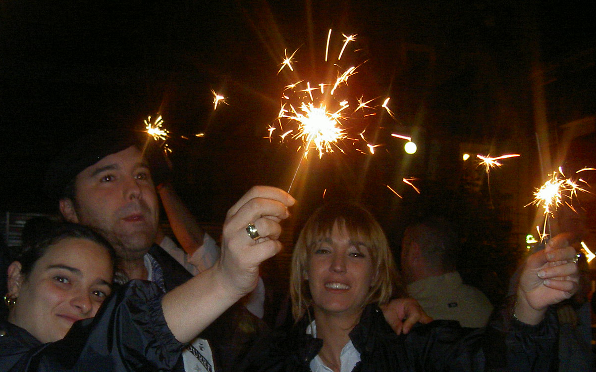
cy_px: 245
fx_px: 893
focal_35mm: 55
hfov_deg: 36.8
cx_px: 258
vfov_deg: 23.5
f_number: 2.8
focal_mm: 8
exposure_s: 1/59.5
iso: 100
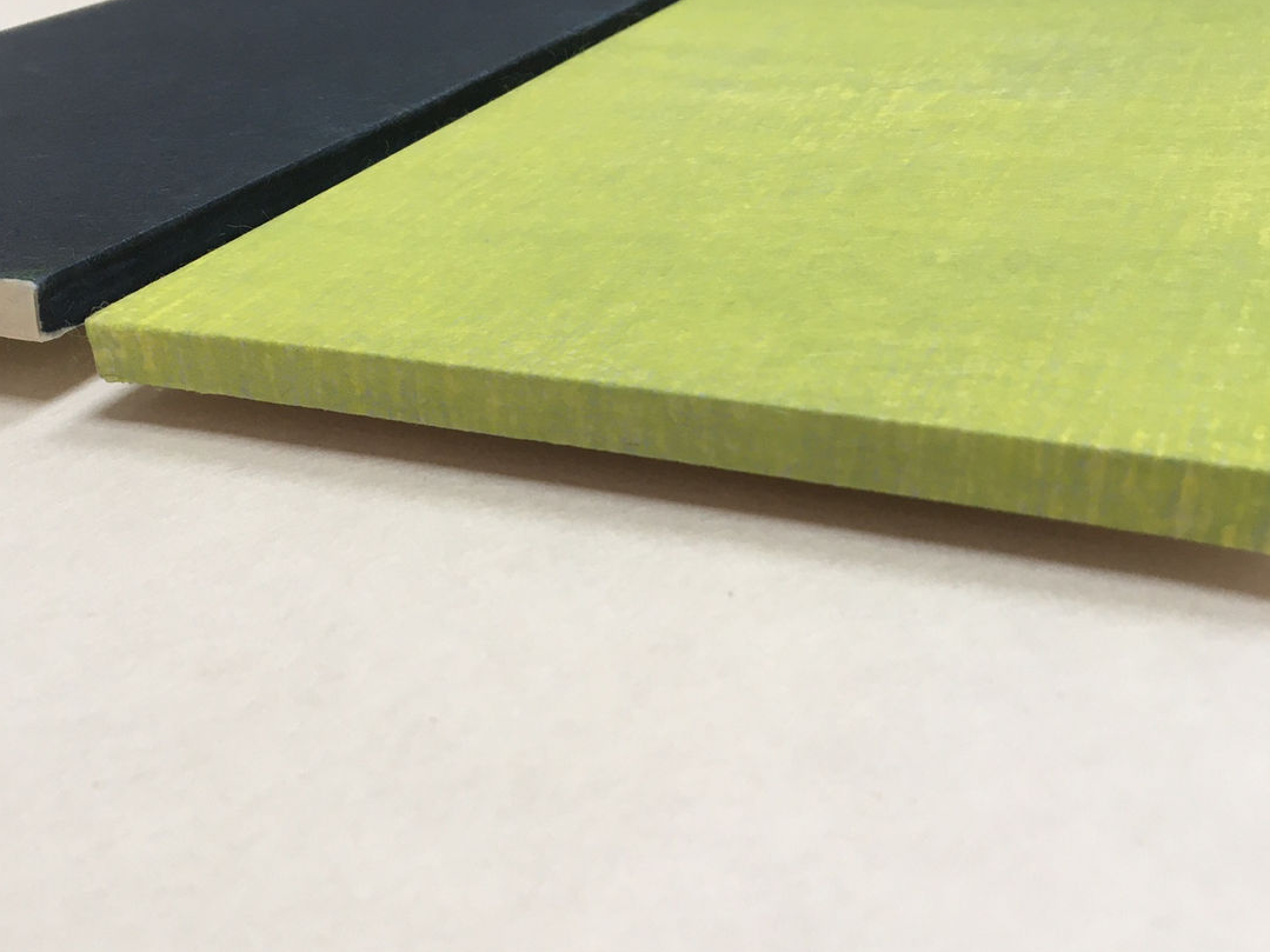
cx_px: 441
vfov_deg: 33.5
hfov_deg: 43.3
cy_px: 542
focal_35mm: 43
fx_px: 1577
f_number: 2.2
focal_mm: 4.15
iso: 25
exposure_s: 1/33
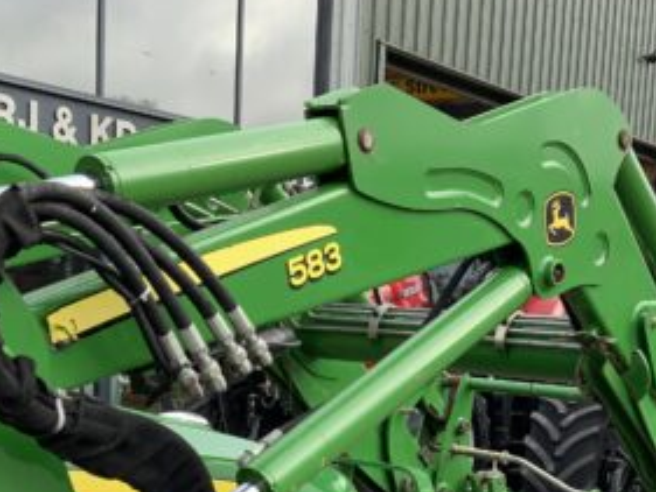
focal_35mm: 66
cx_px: 360
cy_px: 452
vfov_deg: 21.7
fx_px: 1251
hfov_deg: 29.4
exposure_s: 1/307
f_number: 1.8
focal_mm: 3
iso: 16
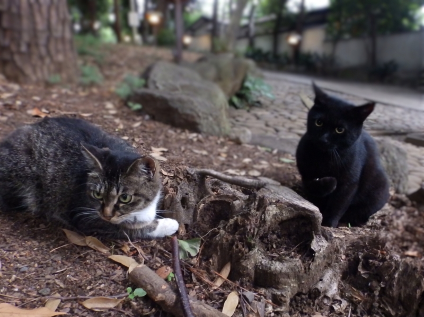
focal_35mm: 22
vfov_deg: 61.0
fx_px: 269
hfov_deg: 76.4
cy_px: 158
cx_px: 212
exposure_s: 1/8
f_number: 3.4
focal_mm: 4
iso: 800
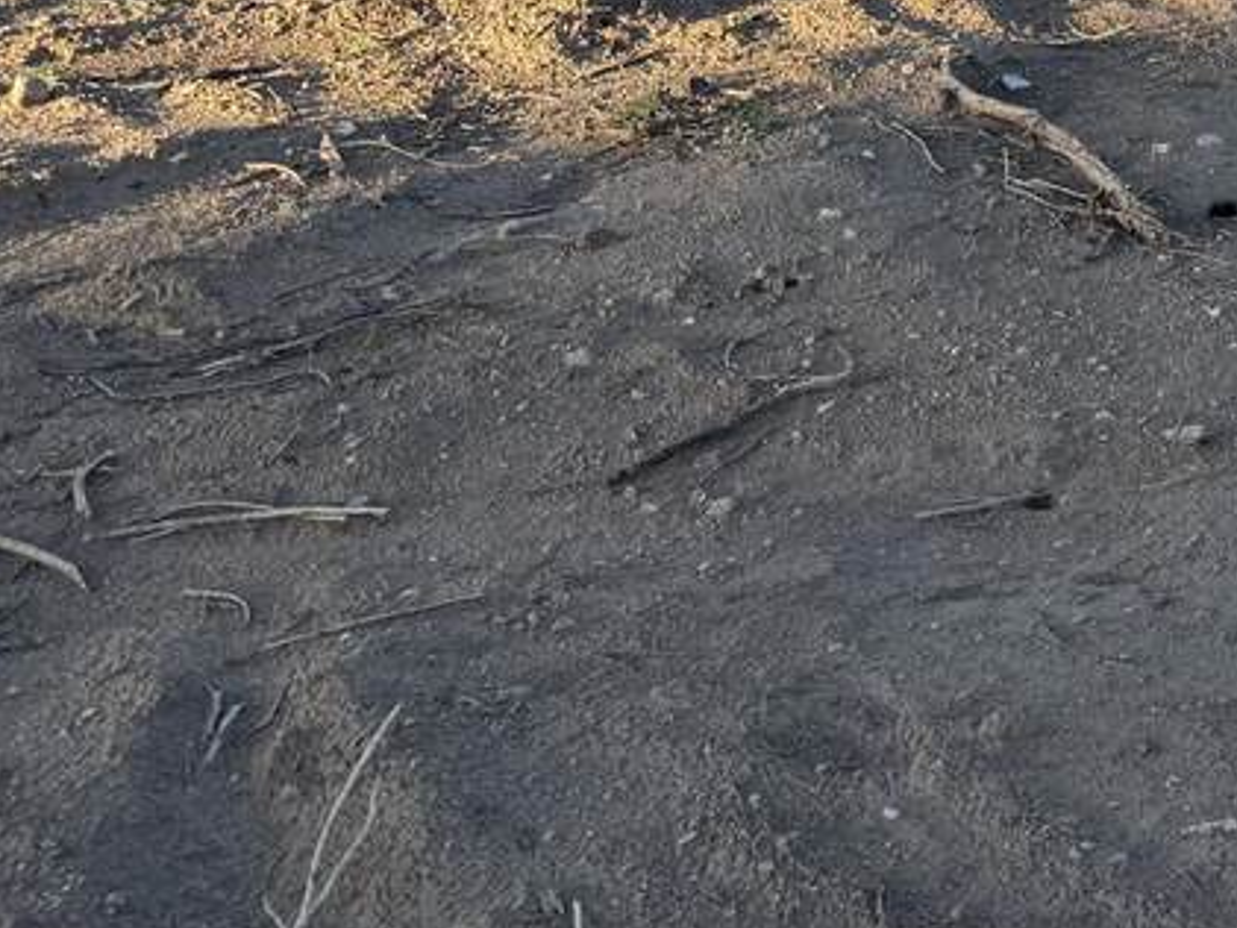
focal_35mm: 73
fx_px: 2609
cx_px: 1778
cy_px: -214
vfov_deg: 19.0
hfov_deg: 22.6
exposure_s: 1/2415
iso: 80
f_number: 1.78
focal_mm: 6.76
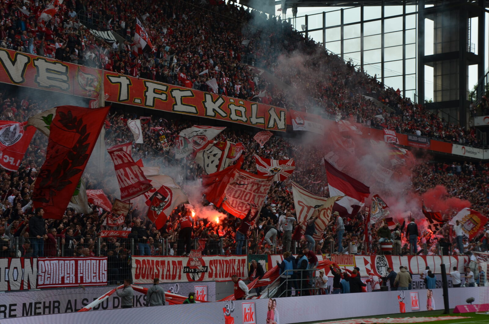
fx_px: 1017
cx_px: 244
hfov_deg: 27.0
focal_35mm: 75
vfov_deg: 18.1
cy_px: 162
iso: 140
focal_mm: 50
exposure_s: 1/250
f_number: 8
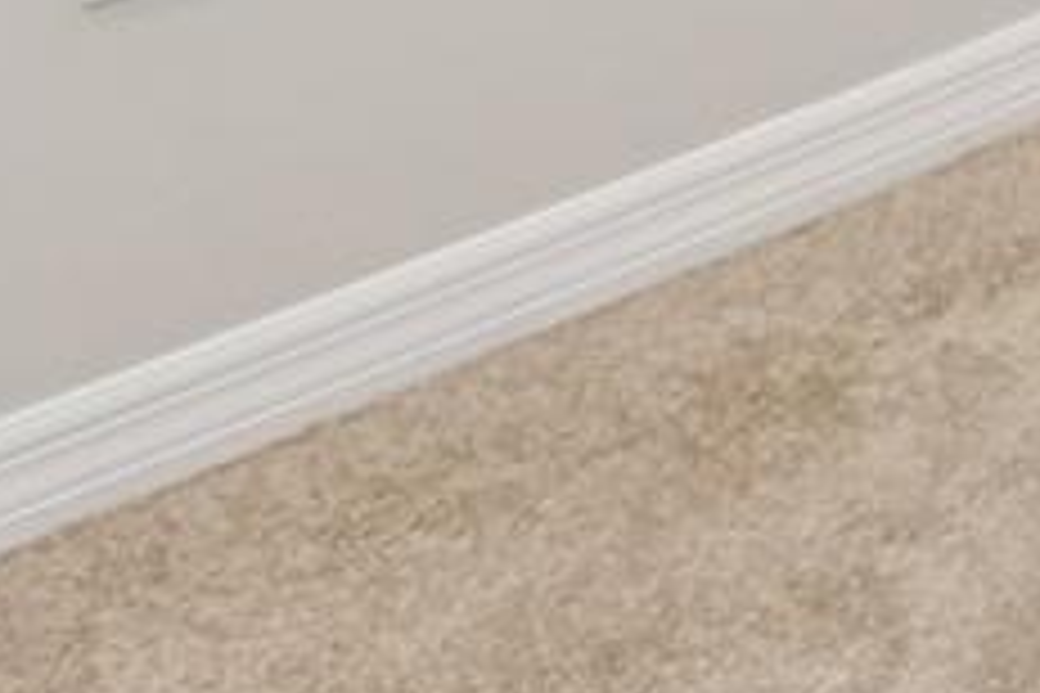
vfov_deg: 9.7
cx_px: 2638
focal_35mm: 104
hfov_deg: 13.3
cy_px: -1458
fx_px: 3004
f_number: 7.1
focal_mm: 10
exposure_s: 1/15
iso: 100
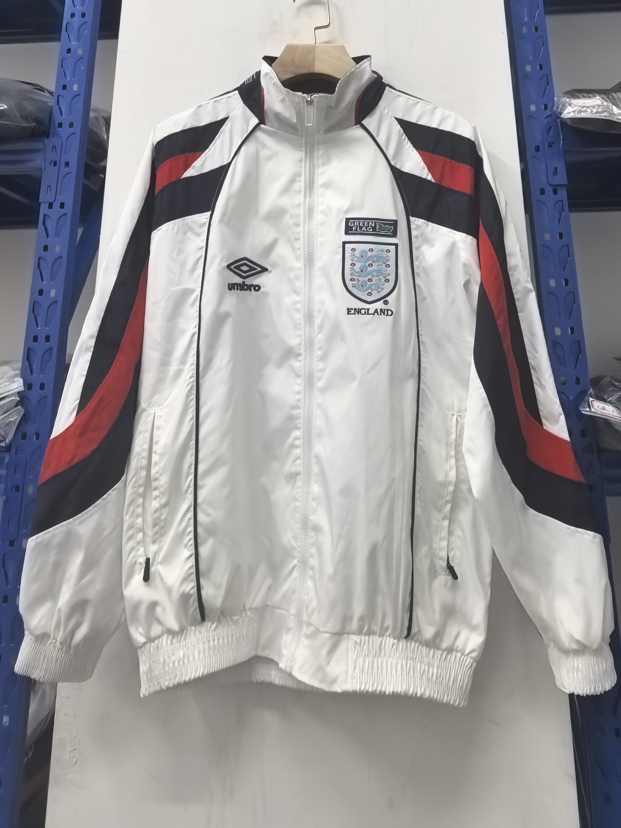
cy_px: 414
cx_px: 310
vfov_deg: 65.3
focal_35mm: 27
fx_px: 646
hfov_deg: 51.4
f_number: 2.2
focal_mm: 1.95
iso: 500
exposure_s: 1/30
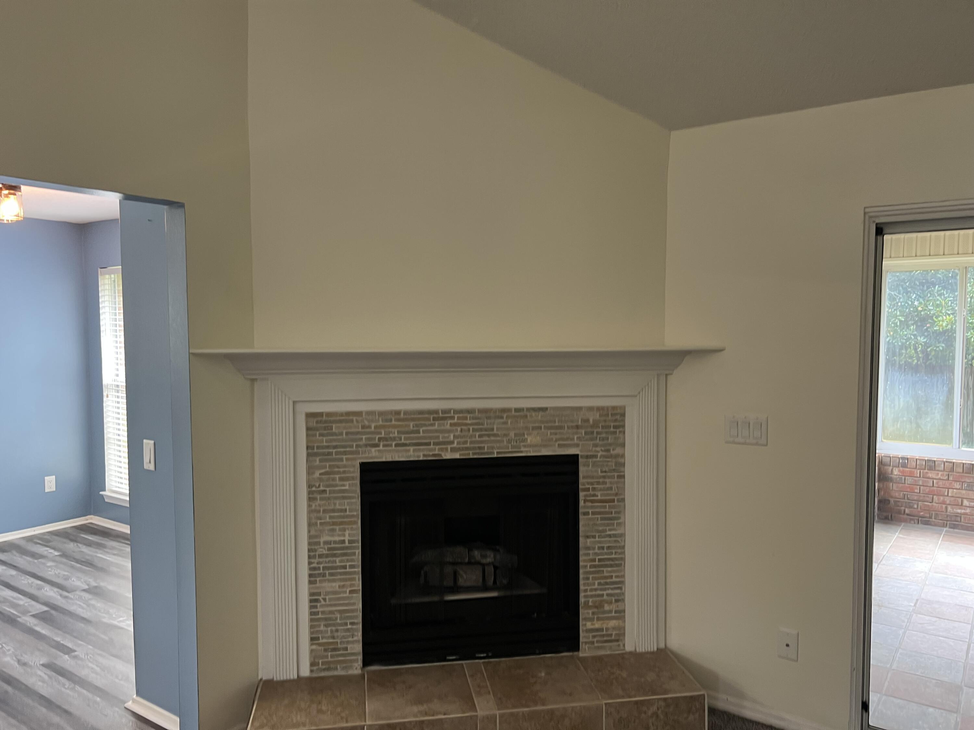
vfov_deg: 53.1
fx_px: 732
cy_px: 365
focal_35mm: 26
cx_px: 487
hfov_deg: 67.3
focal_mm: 5.7
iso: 100
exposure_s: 1/60
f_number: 1.5
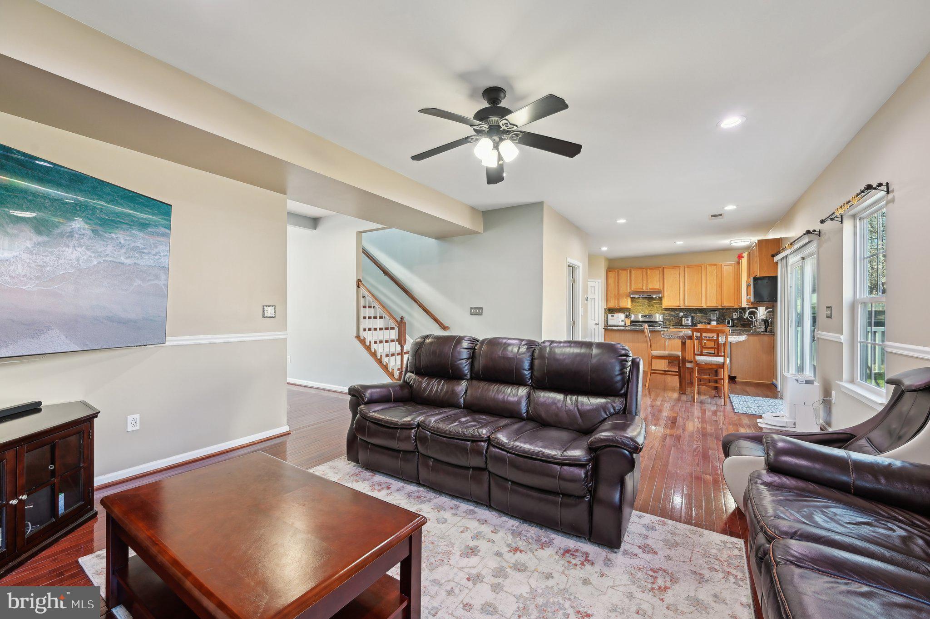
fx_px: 361
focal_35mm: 14
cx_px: 465
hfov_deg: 104.3
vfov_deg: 81.1
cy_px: 310
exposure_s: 1/8
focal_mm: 14
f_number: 8
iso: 400
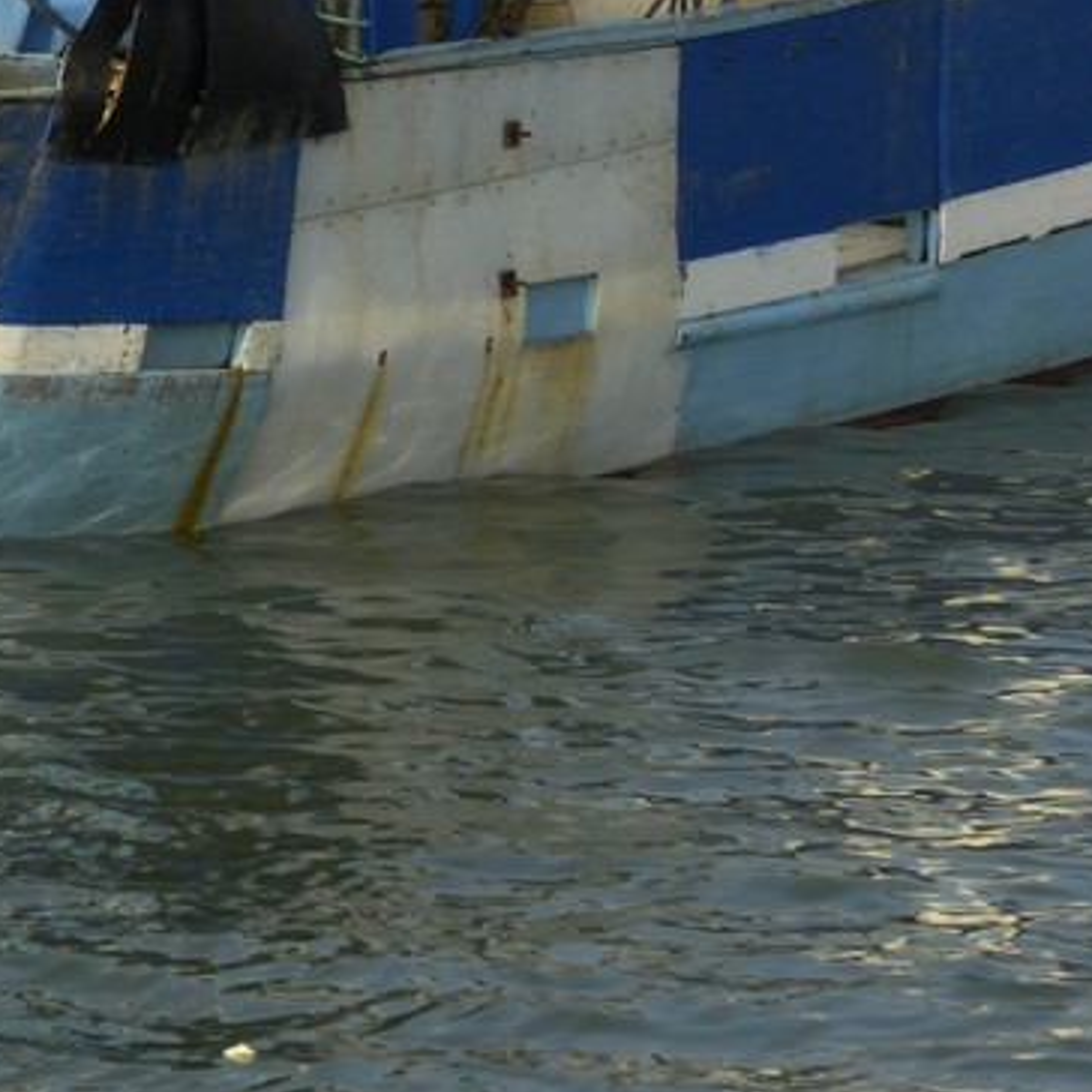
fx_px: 15989
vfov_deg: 3.9
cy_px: -429
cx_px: -1221
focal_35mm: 448
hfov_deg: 3.9
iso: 100
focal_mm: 80
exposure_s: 1/400
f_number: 5
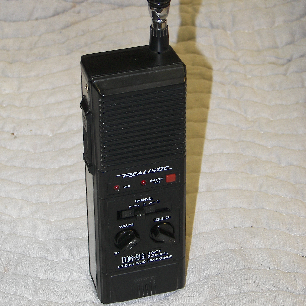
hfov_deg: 13.7
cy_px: 128
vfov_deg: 13.7
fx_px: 1270
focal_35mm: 127
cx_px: 153
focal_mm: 17.8
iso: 100
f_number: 3.2
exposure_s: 1/40
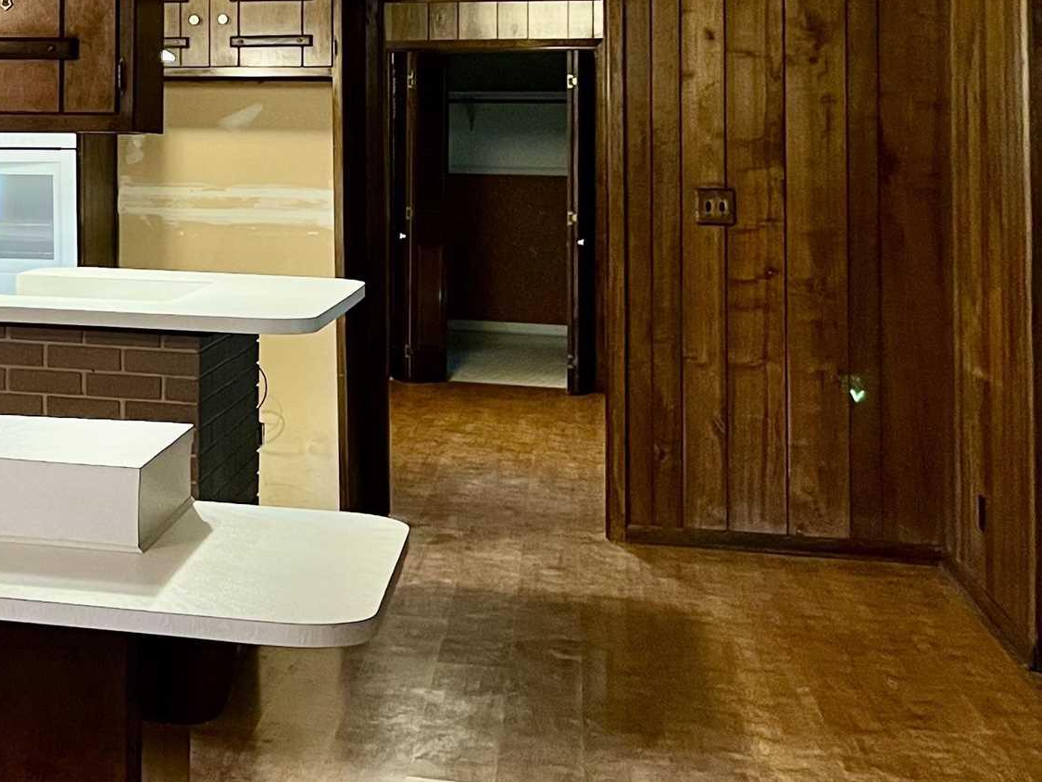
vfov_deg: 20.2
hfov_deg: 24.7
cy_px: 23
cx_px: -213
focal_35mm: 71
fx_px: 2137
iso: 320
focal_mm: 5.7
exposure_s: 1/60
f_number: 1.5
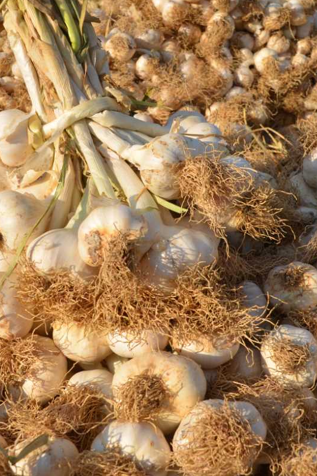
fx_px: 631
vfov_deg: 41.3
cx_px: 157
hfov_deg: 28.2
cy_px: 237
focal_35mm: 48
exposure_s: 1/320
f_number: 9
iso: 100
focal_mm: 21
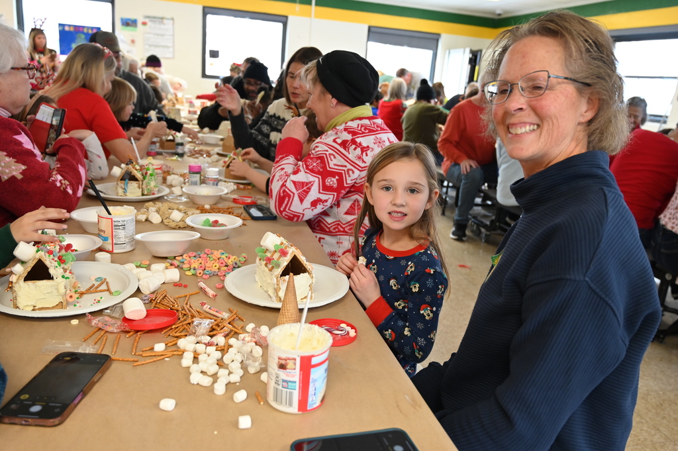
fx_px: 546
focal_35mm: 29
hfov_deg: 63.7
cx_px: 339
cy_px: 226
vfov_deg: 44.9
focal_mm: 29
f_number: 4
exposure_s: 1/125
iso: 1400
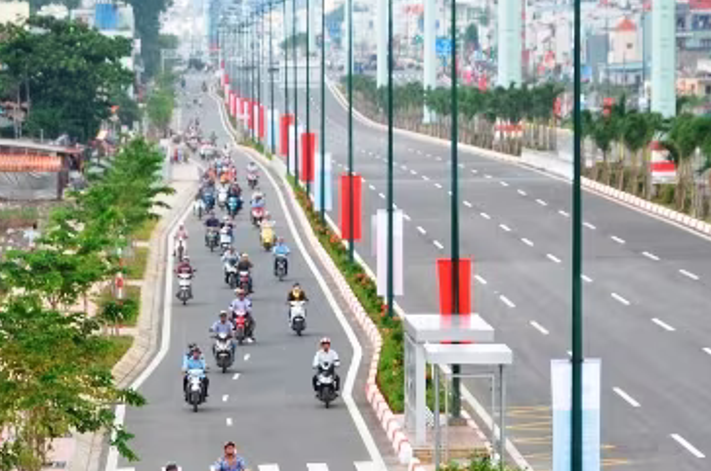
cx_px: 350
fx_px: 4942
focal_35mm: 251
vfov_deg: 5.5
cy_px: 285
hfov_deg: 8.2
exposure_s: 1/1250
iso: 2000
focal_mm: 105
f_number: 9
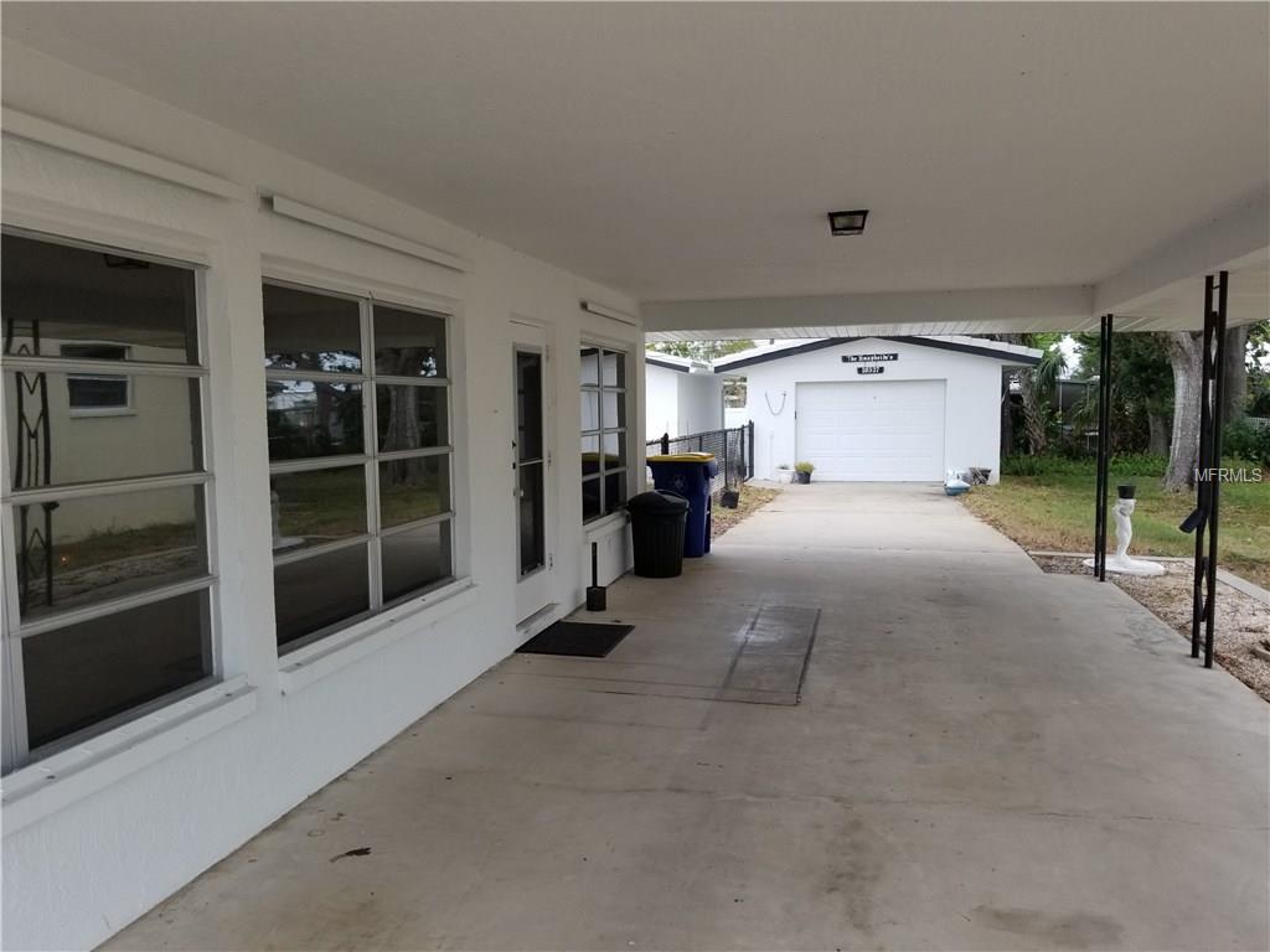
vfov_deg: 53.1
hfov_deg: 67.3
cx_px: 635
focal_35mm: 26
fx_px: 954
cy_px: 476
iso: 50
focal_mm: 4.3
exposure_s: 1/536
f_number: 1.7
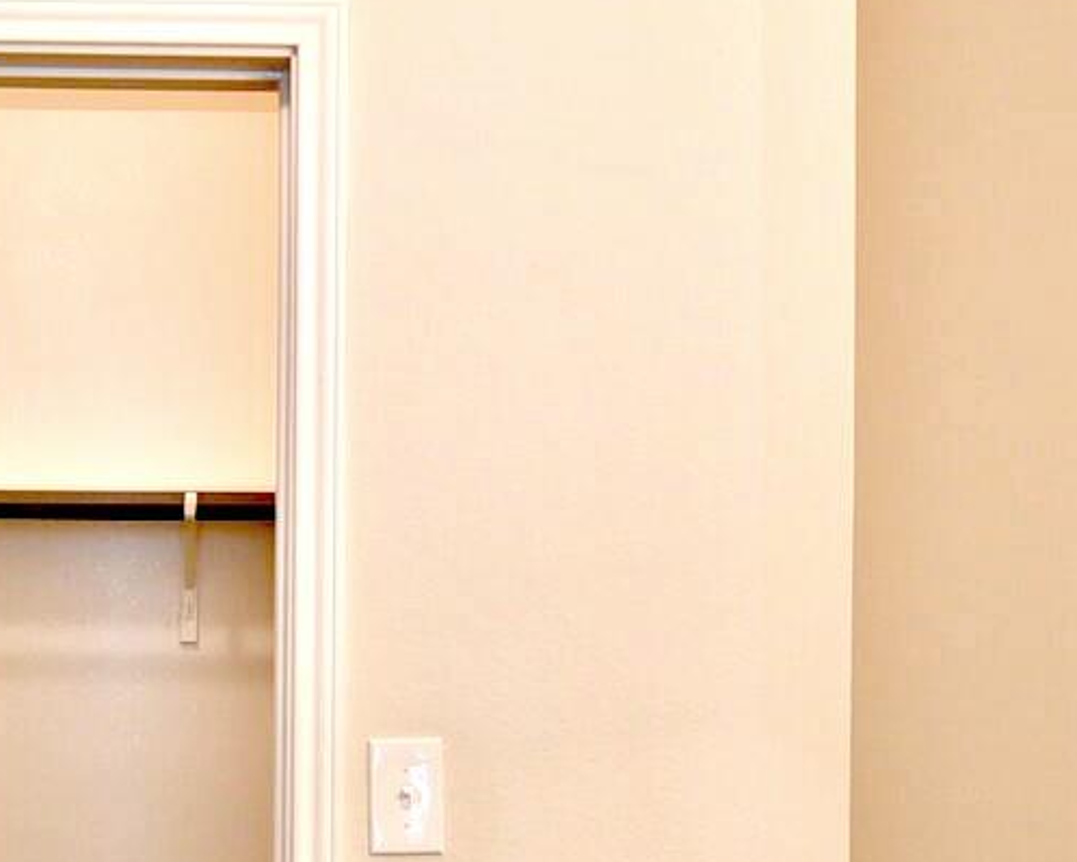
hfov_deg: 33.5
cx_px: 180
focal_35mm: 54
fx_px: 1722
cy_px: 690
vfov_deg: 27.6
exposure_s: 1/60
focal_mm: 14
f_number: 3.2
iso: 800
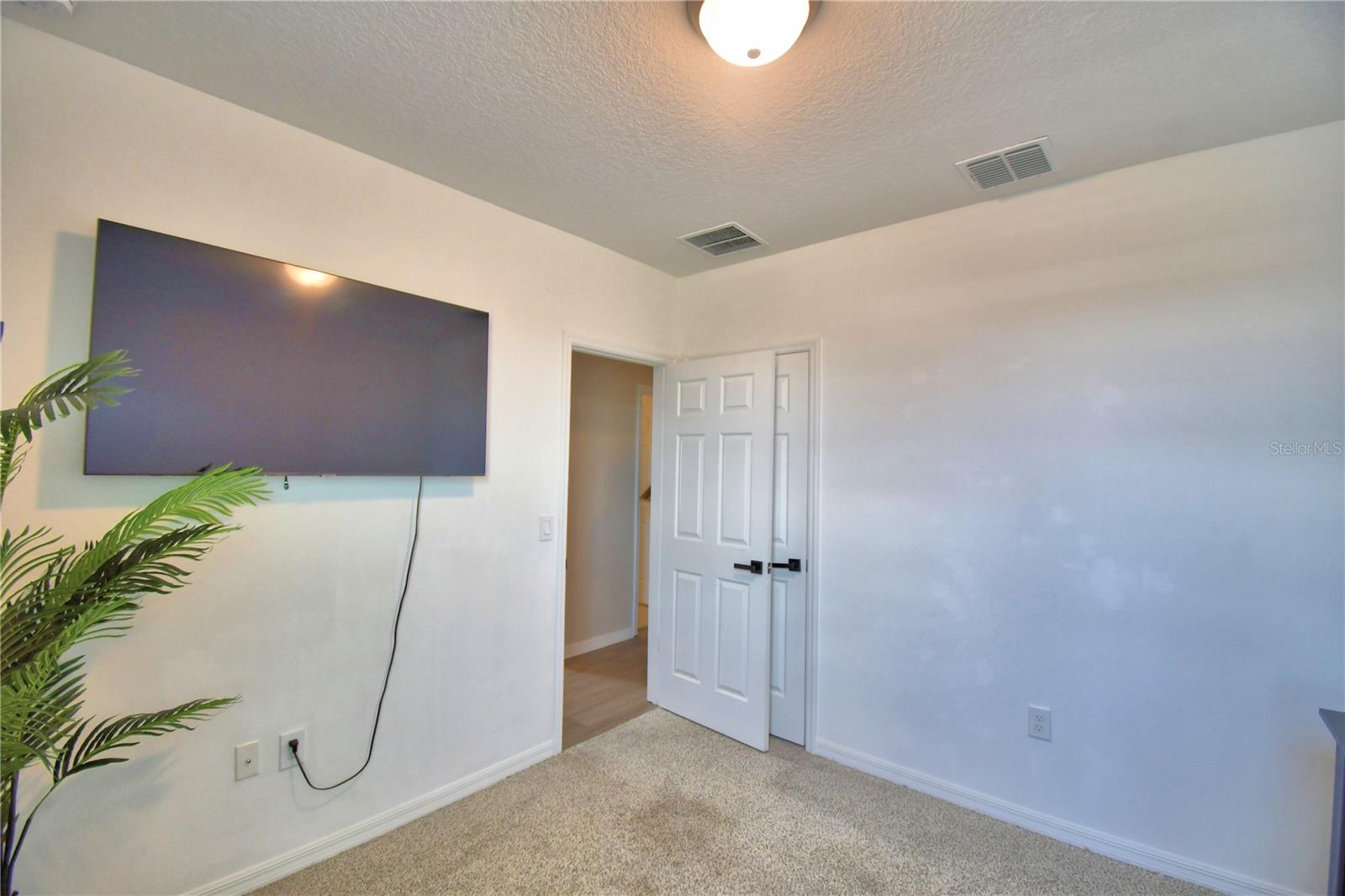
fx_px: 560
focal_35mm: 15
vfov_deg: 77.3
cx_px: 672
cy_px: 448
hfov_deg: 100.4
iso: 400
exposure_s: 1/60
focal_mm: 10
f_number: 4.5
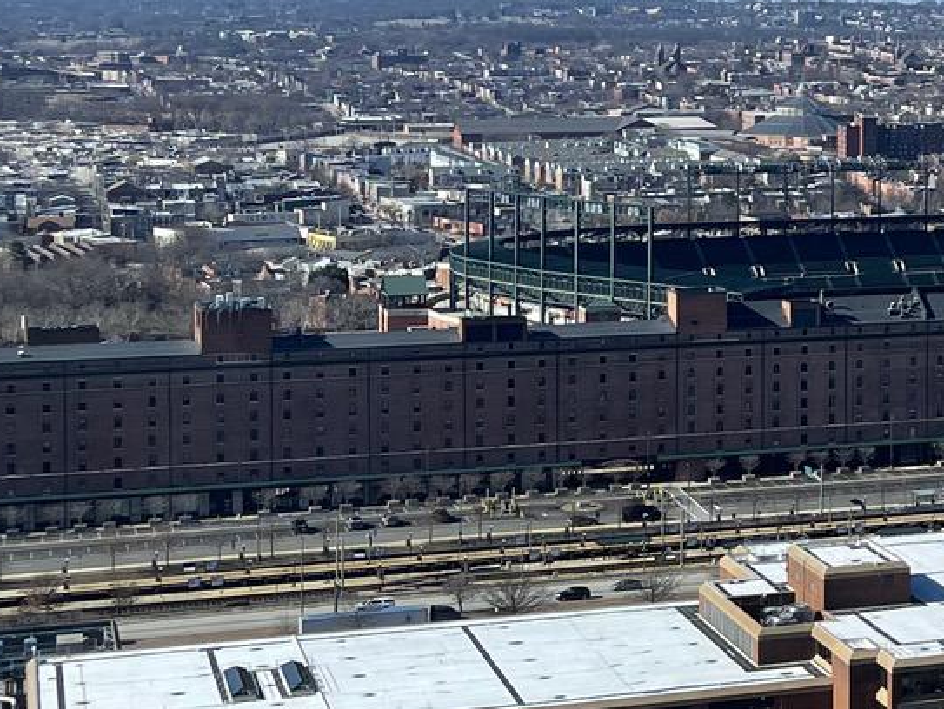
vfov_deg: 15.0
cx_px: 1253
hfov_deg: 18.5
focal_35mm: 98
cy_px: 139
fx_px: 2674
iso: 32
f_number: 1.6
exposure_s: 1/1575
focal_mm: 5.1
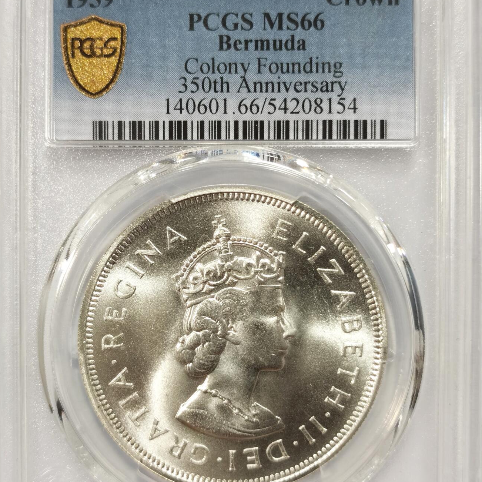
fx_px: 1040
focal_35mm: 66
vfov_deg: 26.1
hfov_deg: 26.1
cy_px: 245
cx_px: 233
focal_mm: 5.56
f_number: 16
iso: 100
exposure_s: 1/100
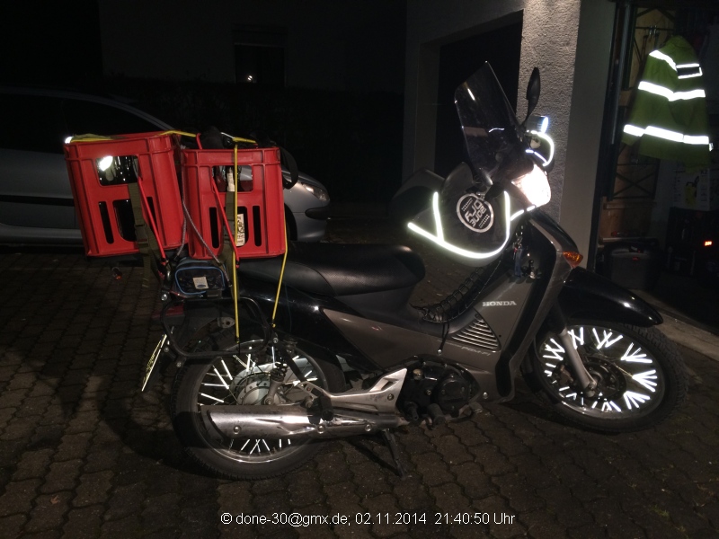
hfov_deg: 60.0
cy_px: 270
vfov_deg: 46.8
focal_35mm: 30
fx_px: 623
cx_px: 360
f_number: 2.2
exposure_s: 1/16
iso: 100
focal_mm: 4.12
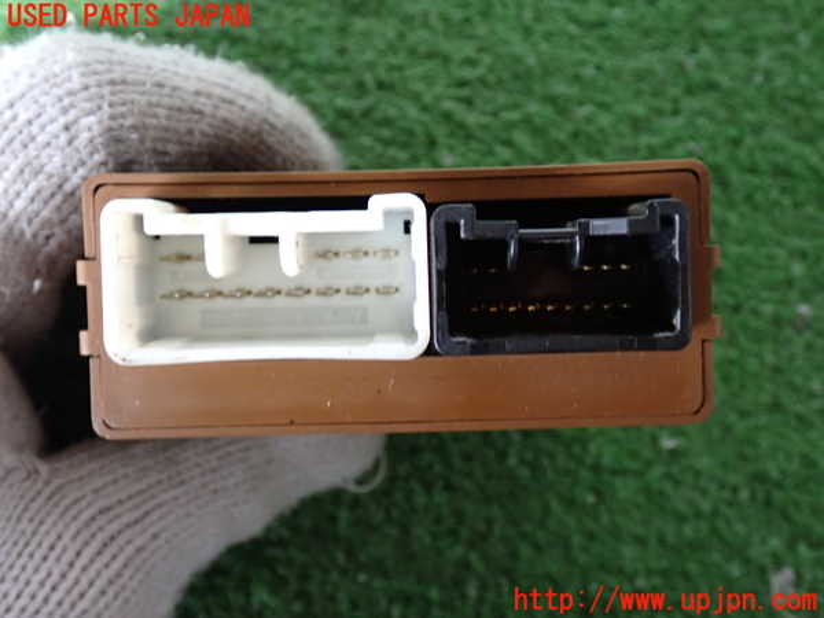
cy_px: 309
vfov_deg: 35.1
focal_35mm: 41
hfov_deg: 45.8
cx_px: 412
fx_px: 976
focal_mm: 7.31
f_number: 2.8
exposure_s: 1/15
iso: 800
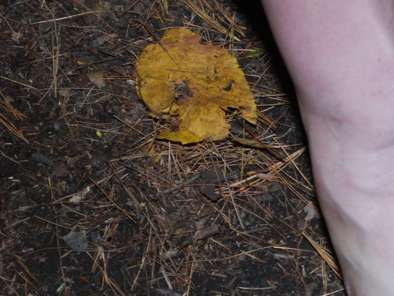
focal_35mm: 181
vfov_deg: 8.2
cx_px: 438
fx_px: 2062
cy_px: 228
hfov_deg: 10.8
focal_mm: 55
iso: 200
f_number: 5.6
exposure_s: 1/60
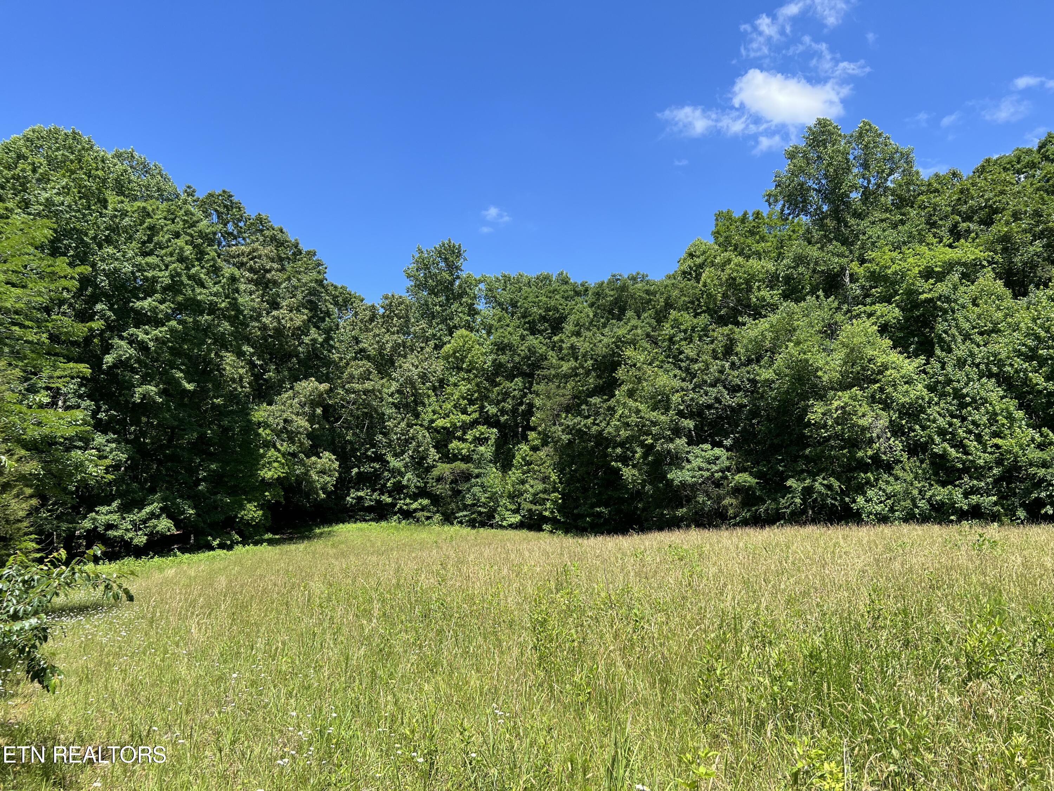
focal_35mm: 26
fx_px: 792
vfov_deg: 53.1
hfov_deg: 67.3
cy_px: 396
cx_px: 527
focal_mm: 5.7
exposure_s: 1/1724
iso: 50
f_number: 1.5
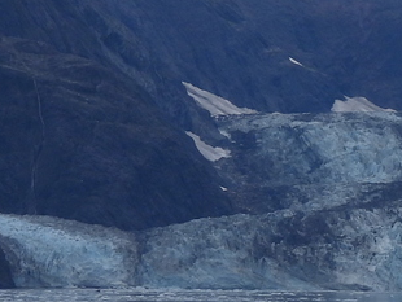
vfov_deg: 2.9
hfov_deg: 3.8
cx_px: 738
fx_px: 5997
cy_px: 123
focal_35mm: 516
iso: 100
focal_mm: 22.3
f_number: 4
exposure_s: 1/800
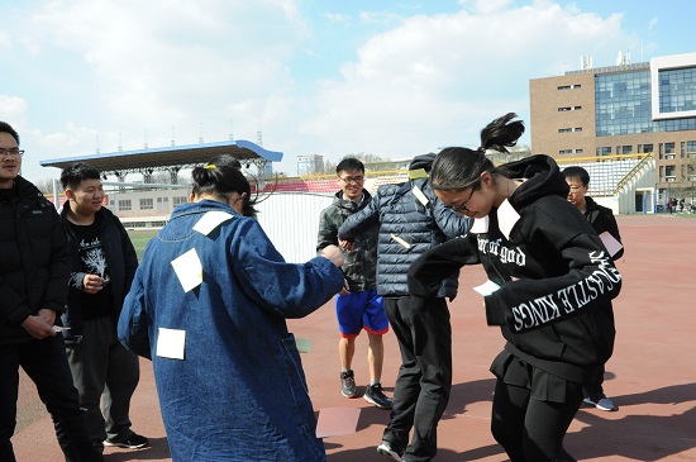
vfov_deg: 42.2
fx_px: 598
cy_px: 231
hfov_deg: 60.4
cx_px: 348
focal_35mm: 31
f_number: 22
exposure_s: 1/500
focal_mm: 31
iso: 2500
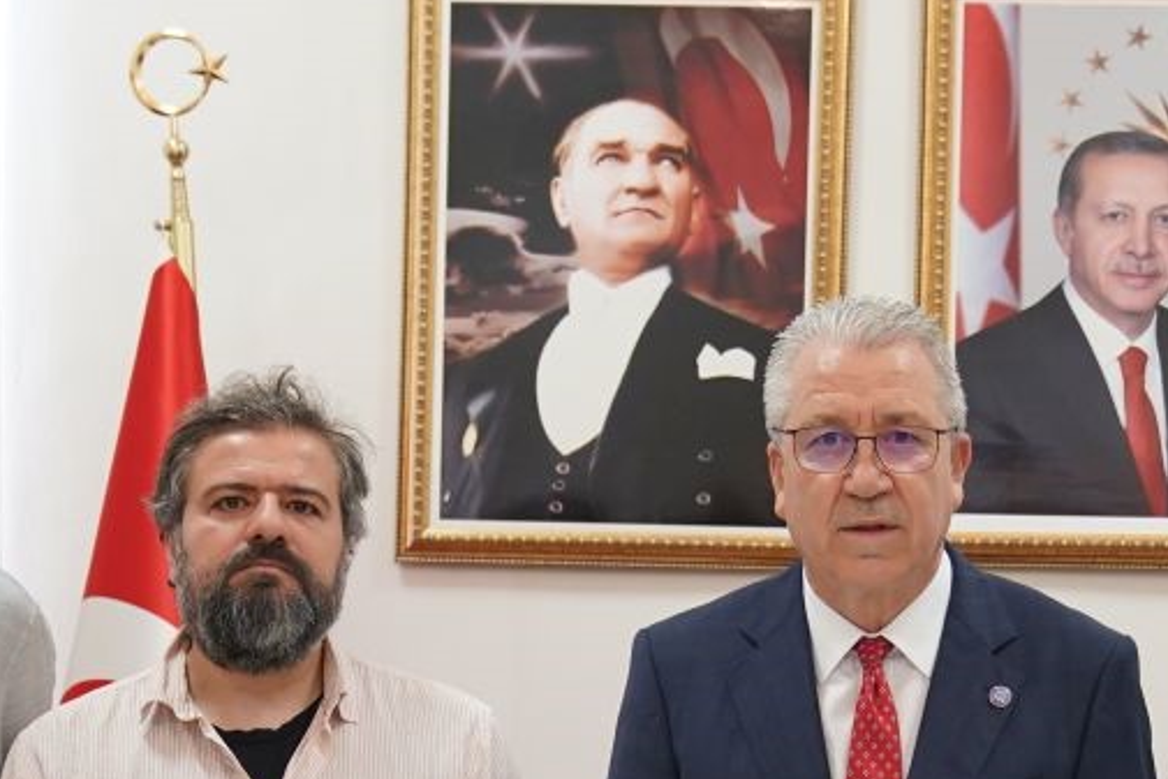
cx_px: 798
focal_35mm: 95
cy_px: 929
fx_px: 3083
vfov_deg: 14.0
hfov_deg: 21.4
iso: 1600
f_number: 3.2
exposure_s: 1/125
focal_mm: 32
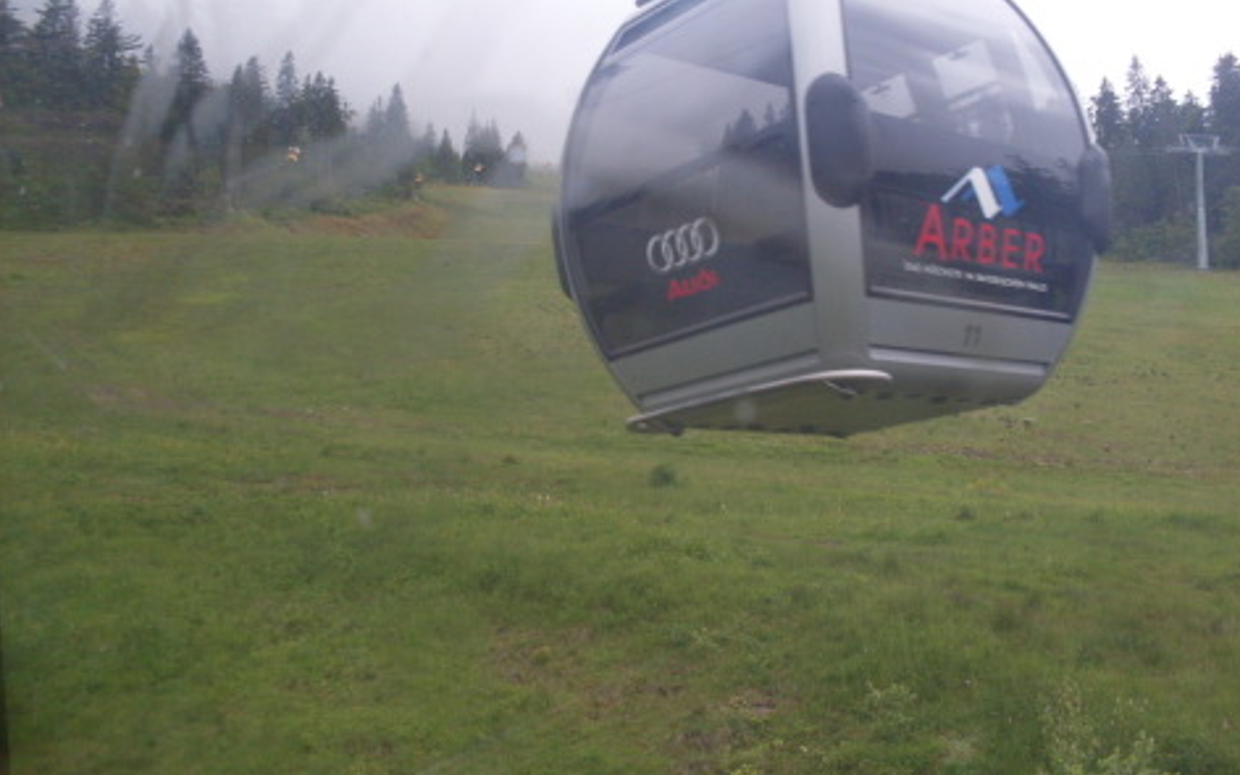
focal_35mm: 41
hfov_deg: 48.2
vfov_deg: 31.2
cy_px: 323
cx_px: 625
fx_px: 1386
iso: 80
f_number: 2.8
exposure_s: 1/180
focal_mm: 6.3
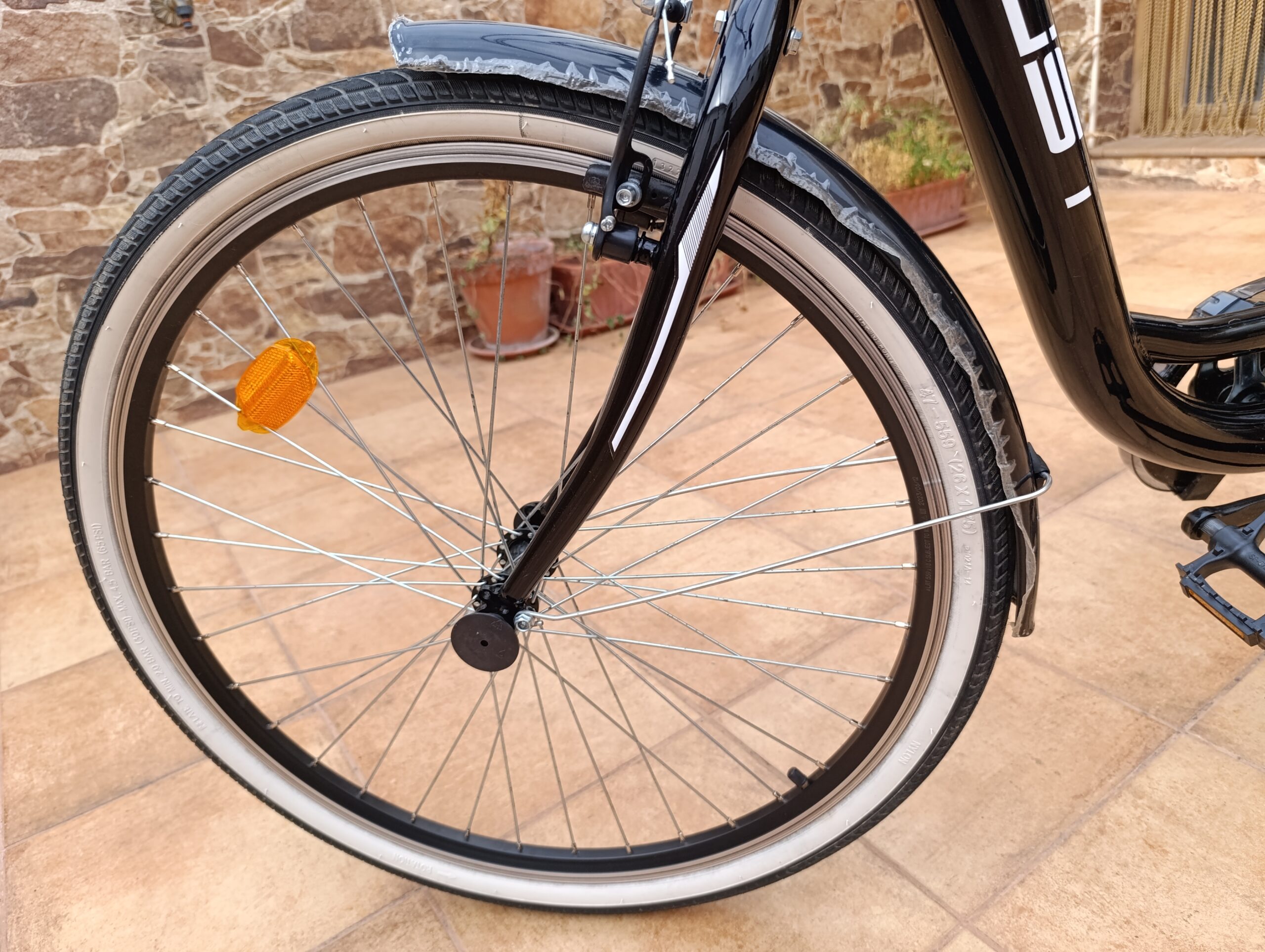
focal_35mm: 23
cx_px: 632
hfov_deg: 73.8
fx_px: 842
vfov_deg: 59.0
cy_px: 476
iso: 50
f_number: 1.6
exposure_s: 1/157
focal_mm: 6.14
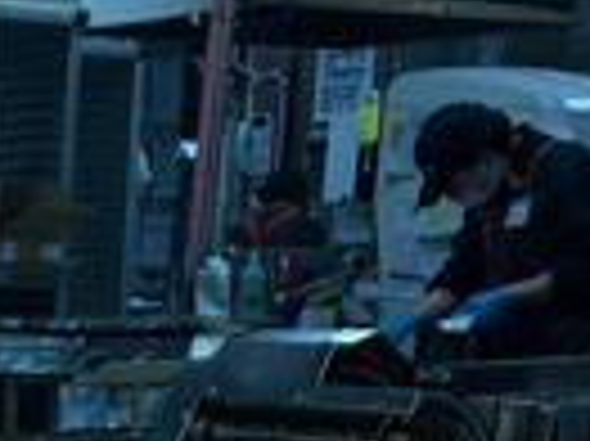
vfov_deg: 10.2
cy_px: 1035
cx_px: -378
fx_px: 2163
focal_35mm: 127
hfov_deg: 14.2
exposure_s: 1/254
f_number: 1.6
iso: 50
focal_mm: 5.96
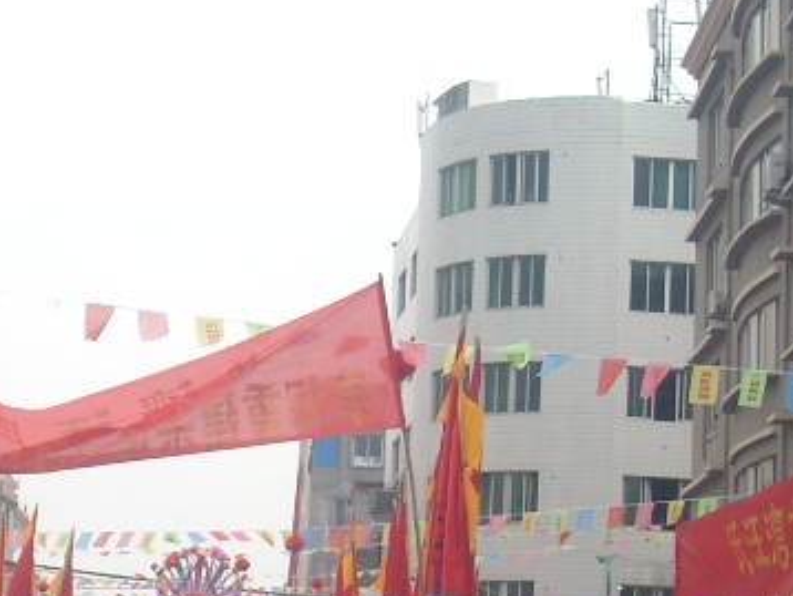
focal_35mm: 100
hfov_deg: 19.3
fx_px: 2292
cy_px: 769
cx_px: 100
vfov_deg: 14.2
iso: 64
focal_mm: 5.7
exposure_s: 1/105
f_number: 2.8
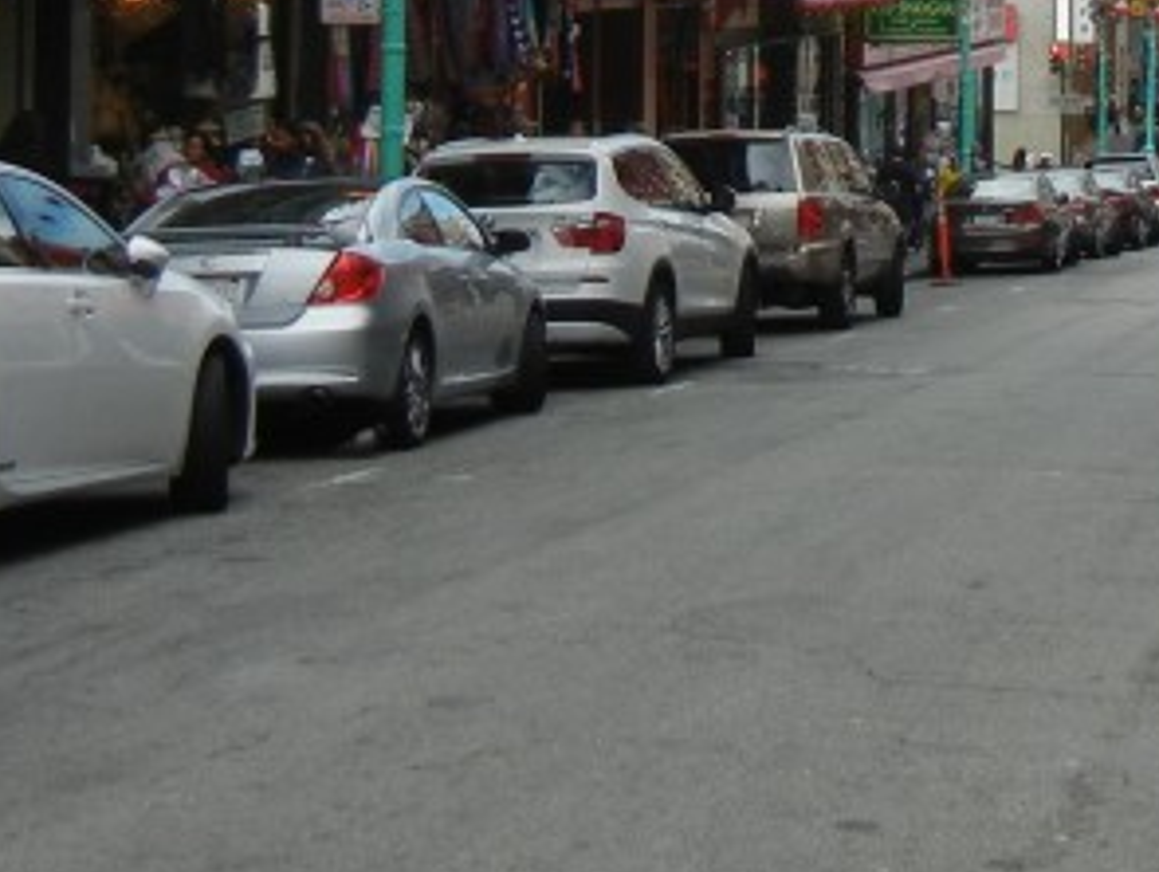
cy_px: -236
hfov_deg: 18.5
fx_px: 3486
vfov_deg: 13.8
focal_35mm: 104
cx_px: 1092
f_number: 3.5
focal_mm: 5.4
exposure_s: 1/735
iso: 160
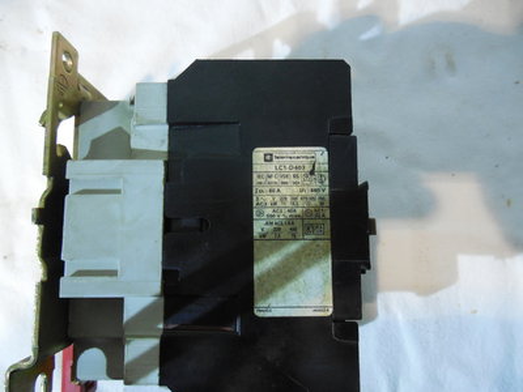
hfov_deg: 69.4
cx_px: 262
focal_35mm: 25
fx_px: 378
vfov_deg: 54.9
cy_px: 196
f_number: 3.3
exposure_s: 1/30
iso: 800
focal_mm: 4.5
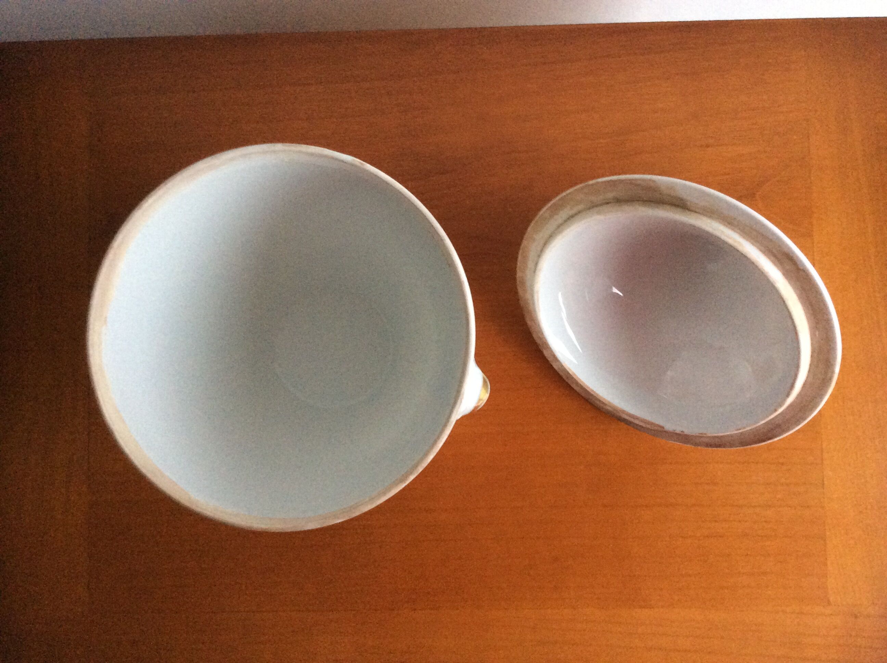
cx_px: 444
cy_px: 332
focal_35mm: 32
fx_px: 819
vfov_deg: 44.1
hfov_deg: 56.9
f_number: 2.4
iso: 250
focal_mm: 3.3
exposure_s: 1/20
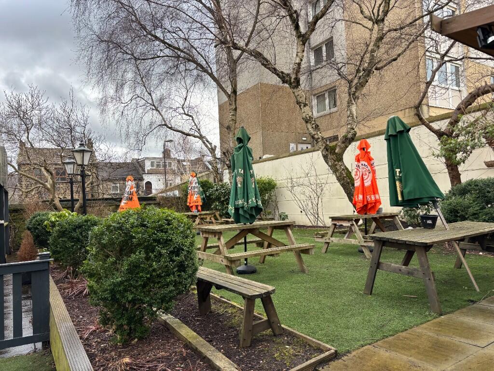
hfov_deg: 67.3
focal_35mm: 26
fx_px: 371
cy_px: 186
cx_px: 247
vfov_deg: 53.1
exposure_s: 1/608
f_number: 1.6
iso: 50
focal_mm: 5.96
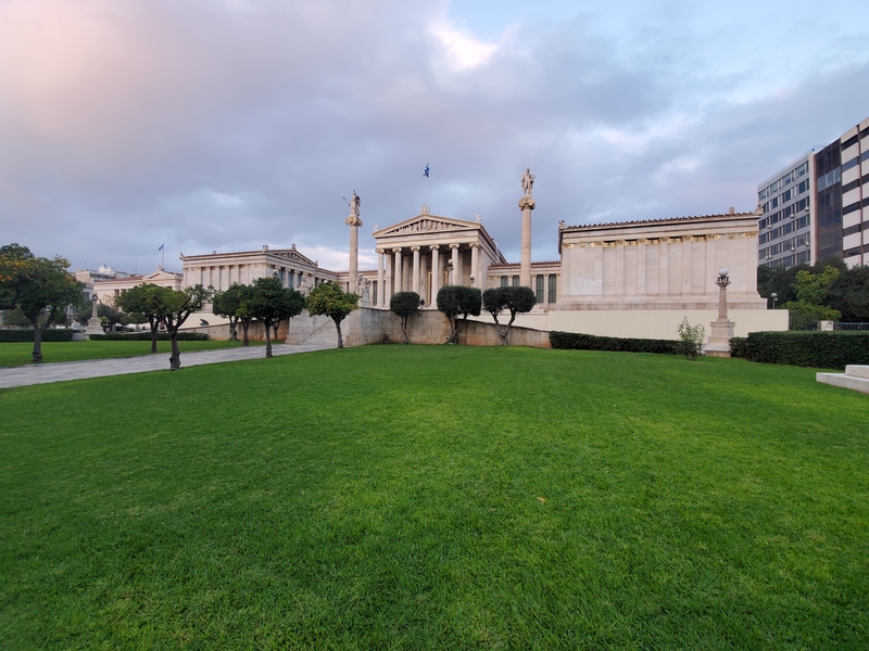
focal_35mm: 13
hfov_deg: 106.2
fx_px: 326
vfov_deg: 89.9
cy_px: 326
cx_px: 434
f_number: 2.2
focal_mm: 1.8
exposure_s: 1/60
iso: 80
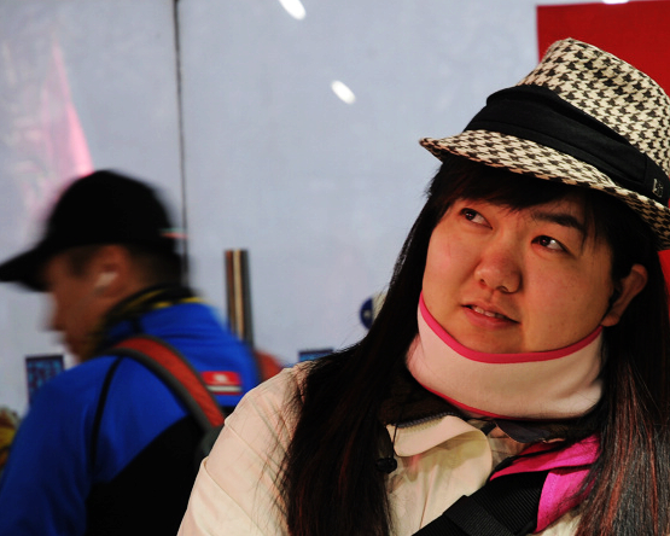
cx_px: 431
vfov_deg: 9.6
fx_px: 3205
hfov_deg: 11.9
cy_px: 267
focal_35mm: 162
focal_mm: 85
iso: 200
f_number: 6.3
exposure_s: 1/6
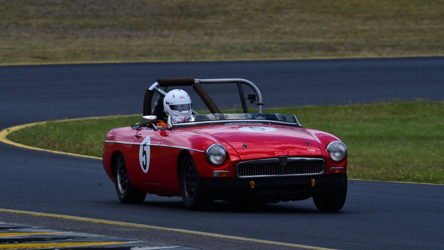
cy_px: 115
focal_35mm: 788
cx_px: 222
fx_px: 9278
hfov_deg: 2.7
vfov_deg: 1.5
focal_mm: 500
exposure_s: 1/640
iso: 320
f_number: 11
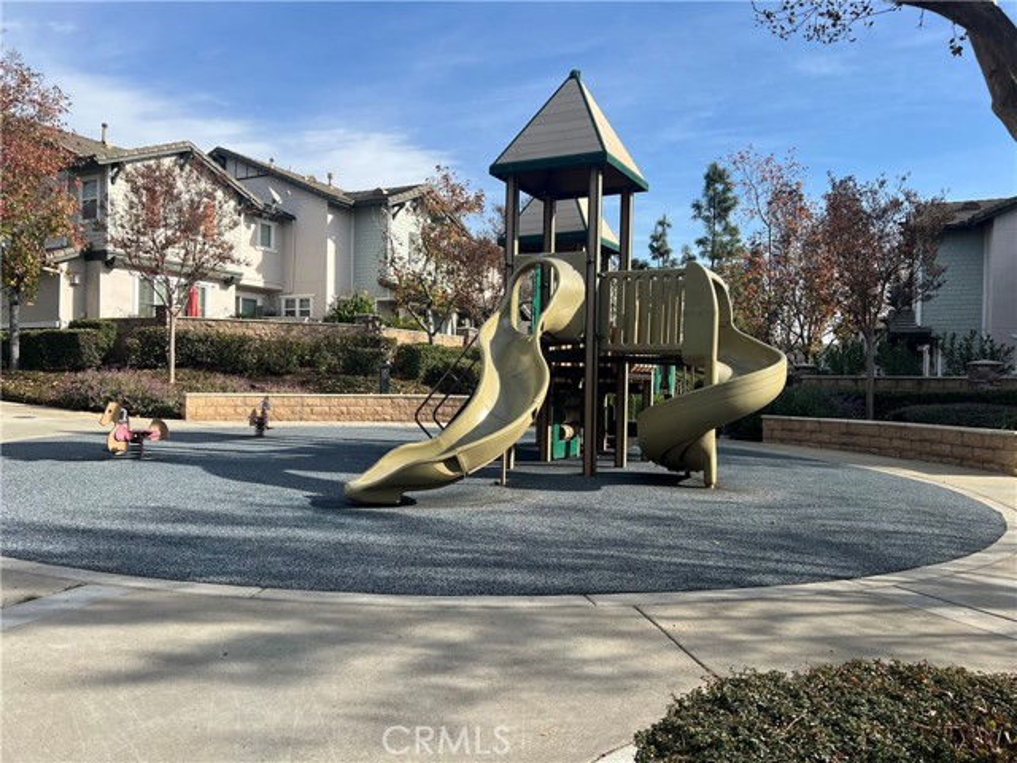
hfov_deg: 67.3
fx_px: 764
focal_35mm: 26
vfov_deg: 53.1
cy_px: 382
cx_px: 508
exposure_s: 1/2695
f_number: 1.5
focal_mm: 5.7
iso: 50
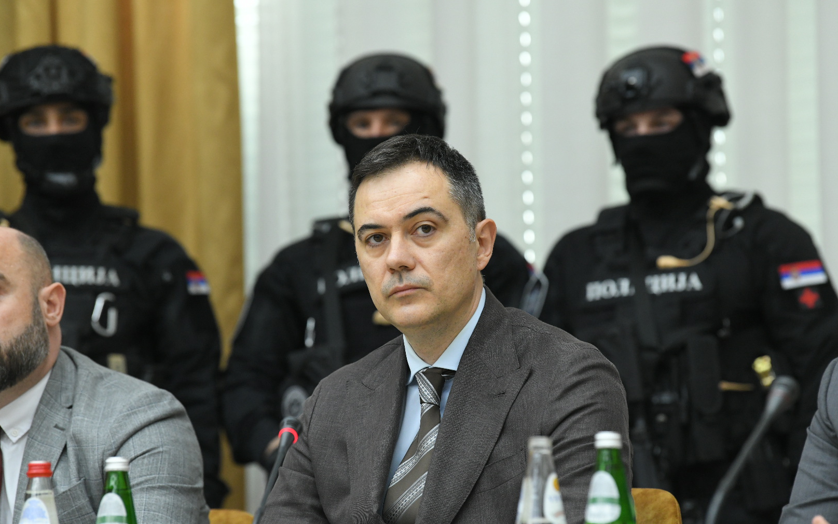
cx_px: 418
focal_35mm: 184
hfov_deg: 11.4
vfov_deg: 7.1
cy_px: 275
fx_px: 4202
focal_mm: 180
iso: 3200
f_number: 4.5
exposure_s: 1/200
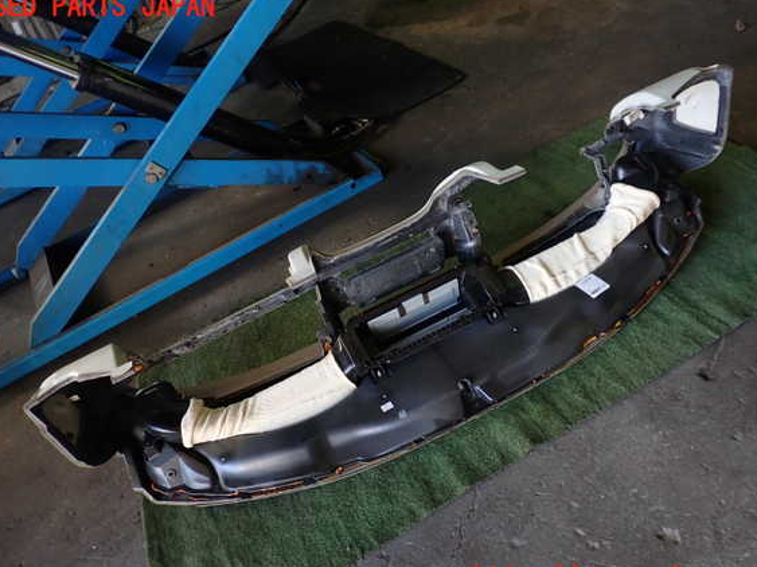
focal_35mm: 32
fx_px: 700
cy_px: 293
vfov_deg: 44.1
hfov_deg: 56.8
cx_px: 374
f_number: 2.3
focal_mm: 5.4
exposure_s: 1/60
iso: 160
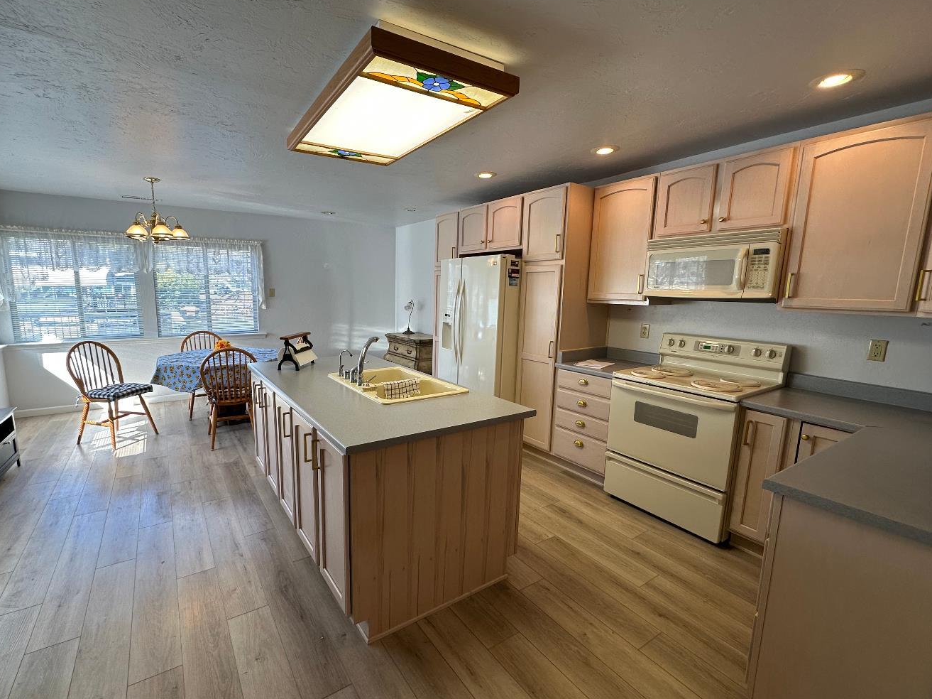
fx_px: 431
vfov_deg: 78.1
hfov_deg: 94.2
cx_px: 422
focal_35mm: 16
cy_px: 355
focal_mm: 2.22
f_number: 2.2
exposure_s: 1/120
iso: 64
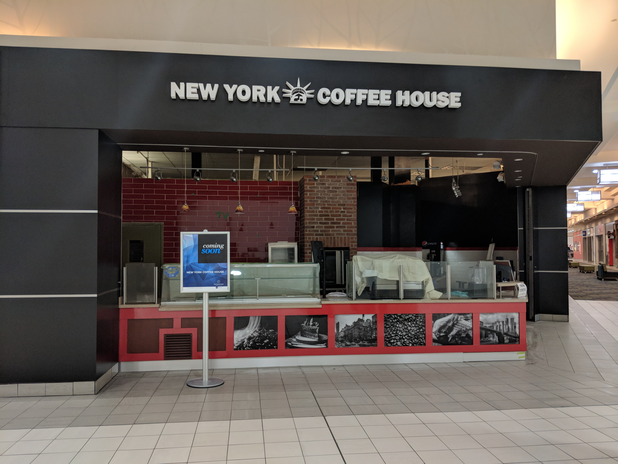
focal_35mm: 27
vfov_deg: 51.4
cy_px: 232
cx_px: 309
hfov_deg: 65.3
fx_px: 482
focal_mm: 4.44
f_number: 1.8
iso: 174
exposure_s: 1/60
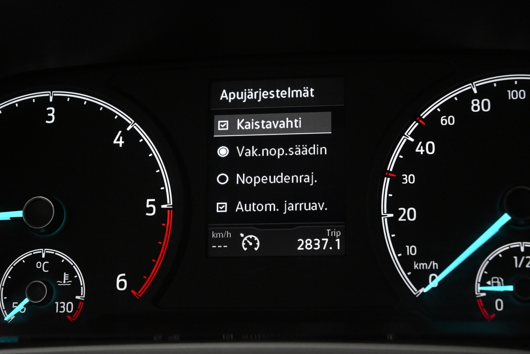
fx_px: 1104
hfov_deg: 27.0
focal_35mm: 75
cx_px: 265
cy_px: 177
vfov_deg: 18.2
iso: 7200
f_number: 6.3
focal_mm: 50
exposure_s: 1/125
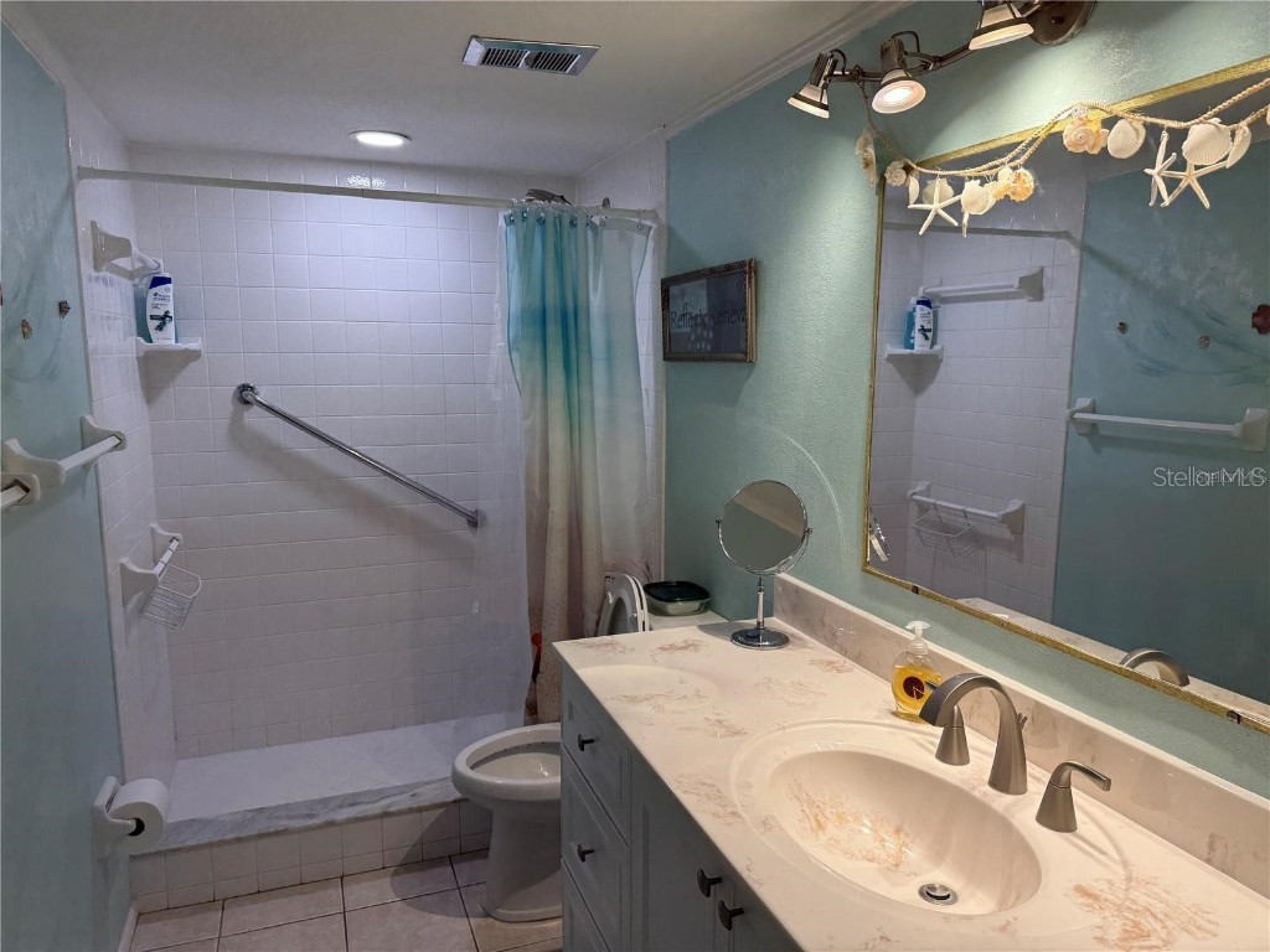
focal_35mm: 24
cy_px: 476
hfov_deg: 71.6
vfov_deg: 56.8
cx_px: 635
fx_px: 881
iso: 100
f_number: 1.78
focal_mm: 6.76
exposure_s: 1/227
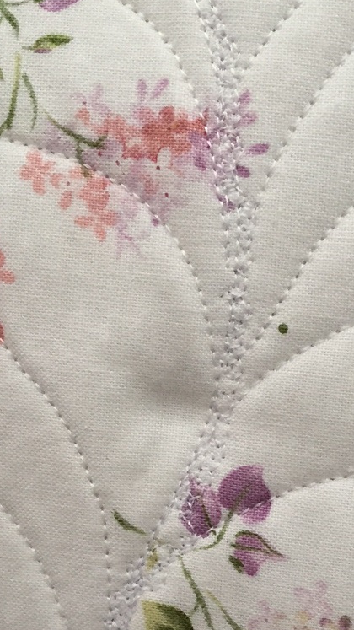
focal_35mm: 69
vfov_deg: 29.3
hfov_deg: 17.4
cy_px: 570
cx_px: 226
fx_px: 1152
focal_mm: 4.15
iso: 125
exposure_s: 1/30
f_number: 2.2
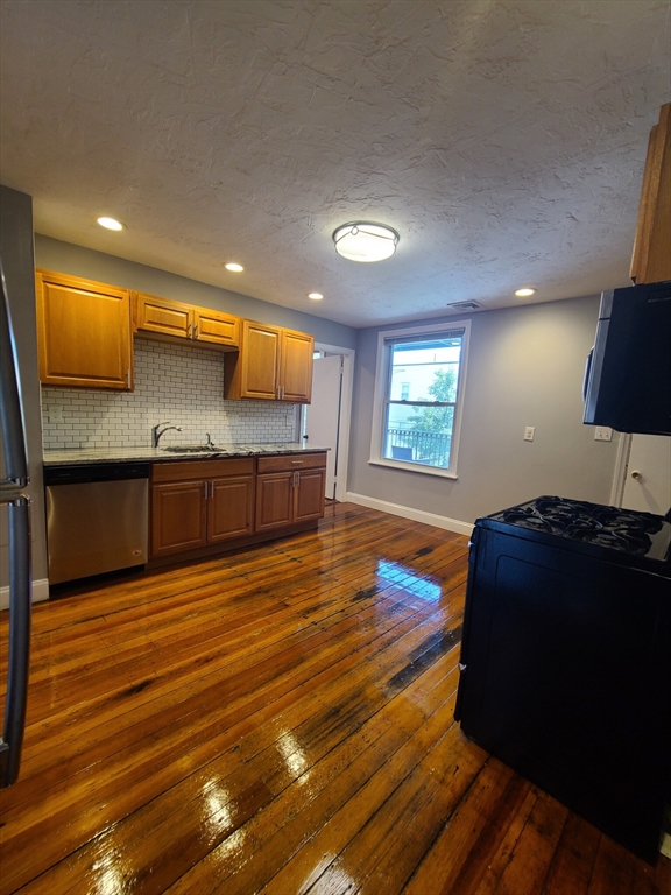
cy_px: 448
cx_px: 336
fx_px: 336
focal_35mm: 13
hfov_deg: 89.9
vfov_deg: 106.2
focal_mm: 2.2
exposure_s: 1/59
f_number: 2.2
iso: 200
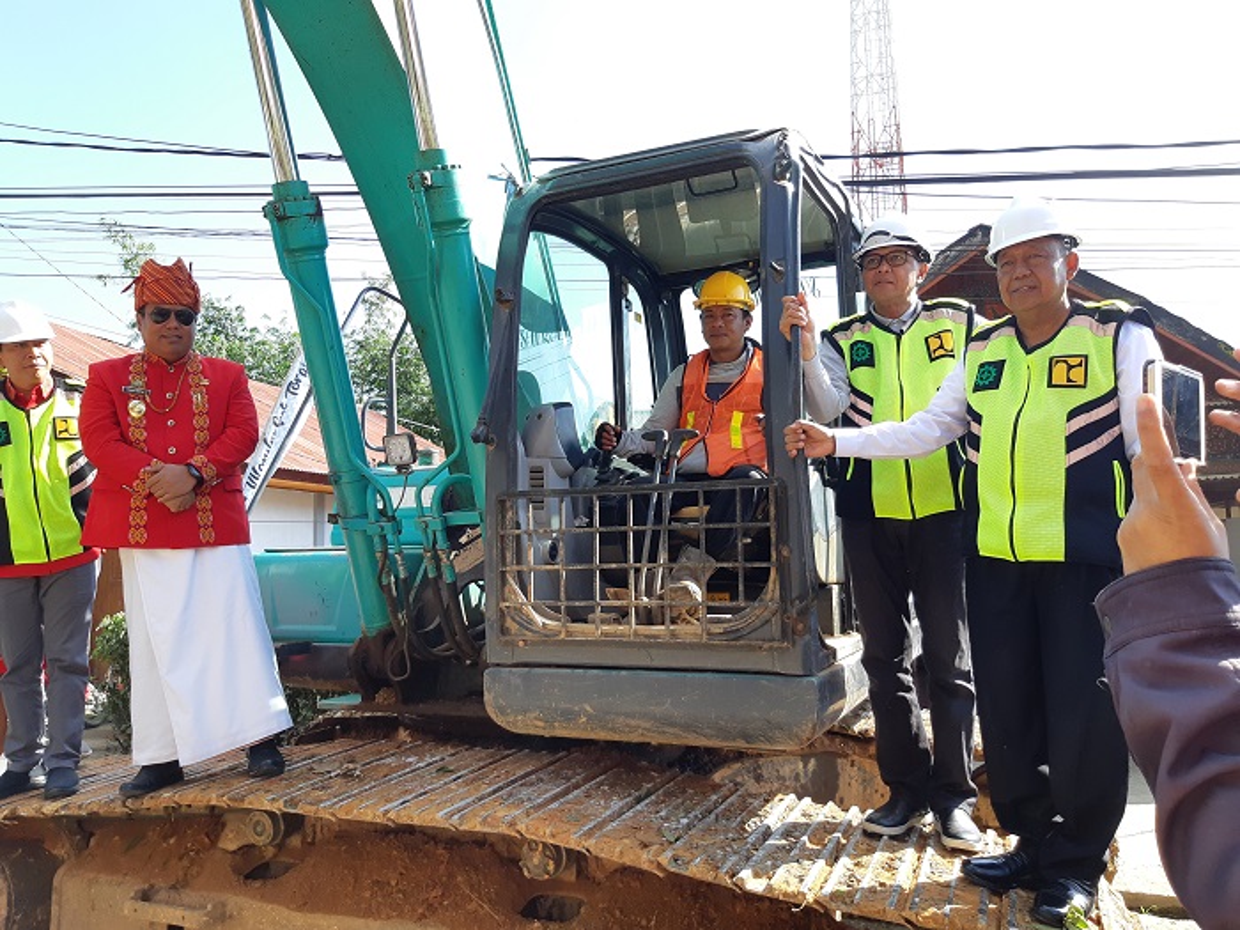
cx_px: 620
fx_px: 931
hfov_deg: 67.3
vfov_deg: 53.1
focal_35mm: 26
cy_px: 465
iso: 40
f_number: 1.7
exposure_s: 1/457
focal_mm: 3.93
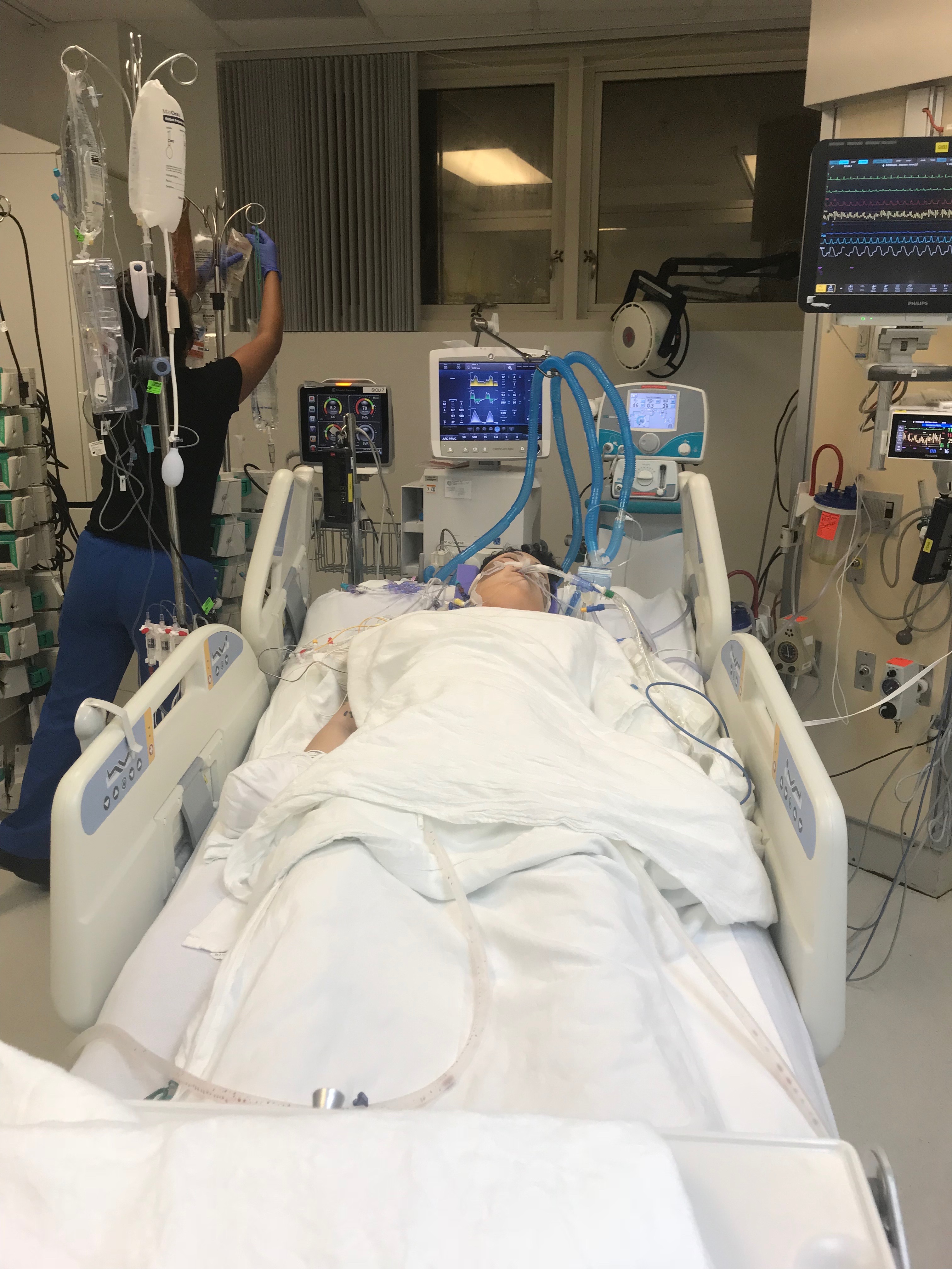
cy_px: 634
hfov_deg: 49.7
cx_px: 476
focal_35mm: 28
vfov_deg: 63.4
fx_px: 1027
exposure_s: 1/121
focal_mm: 3.99
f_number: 1.8
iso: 40
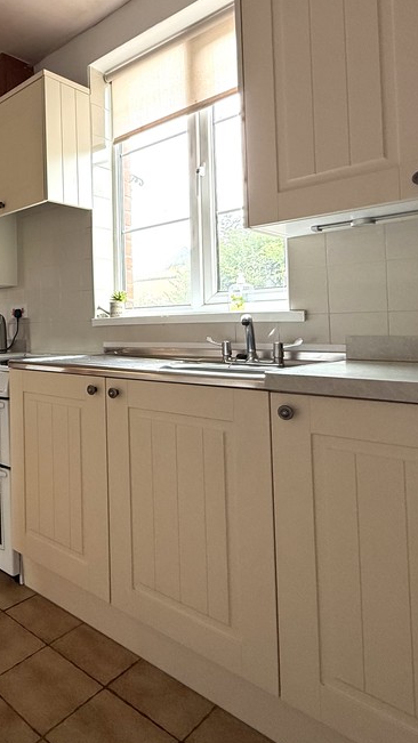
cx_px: 23
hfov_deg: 42.6
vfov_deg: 75.9
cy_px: 317
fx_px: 473
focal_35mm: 24
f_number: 2.2
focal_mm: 2.22
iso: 100
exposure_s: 1/99
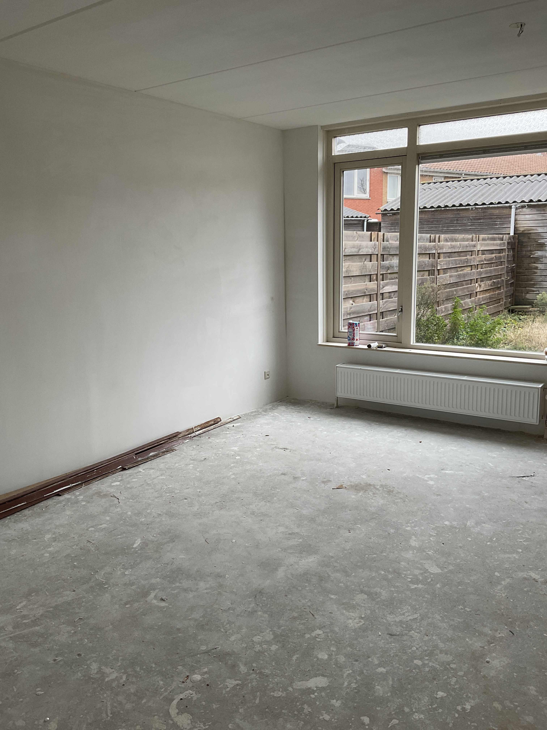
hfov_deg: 48.2
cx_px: 274
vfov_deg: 61.7
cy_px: 365
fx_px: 611
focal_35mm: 29
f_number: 1.8
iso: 32
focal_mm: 3
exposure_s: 1/100
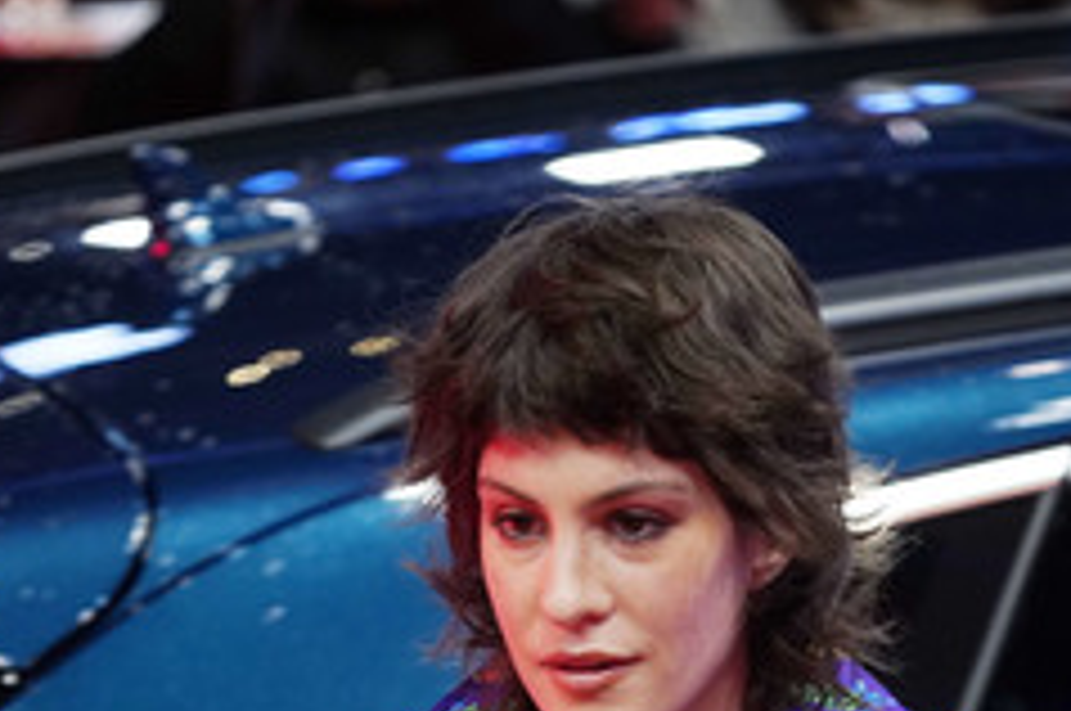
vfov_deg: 3.5
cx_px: 479
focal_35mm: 393
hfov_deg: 5.3
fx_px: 11676
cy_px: 621
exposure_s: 1/200
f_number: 5.6
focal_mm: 207
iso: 4000
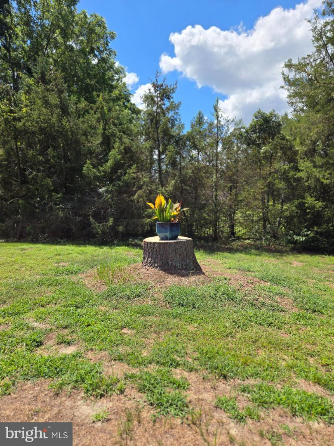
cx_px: 167
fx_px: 296
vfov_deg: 73.9
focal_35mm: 23
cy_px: 223
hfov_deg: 58.9
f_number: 1.8
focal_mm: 5.4
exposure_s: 1/1829
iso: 25
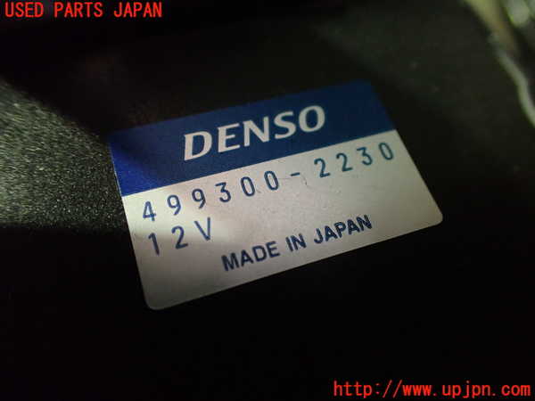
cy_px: 200
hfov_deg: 60.0
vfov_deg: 46.8
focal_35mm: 30
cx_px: 268
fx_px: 464
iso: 800
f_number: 2.3
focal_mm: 5.4
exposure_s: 1/40
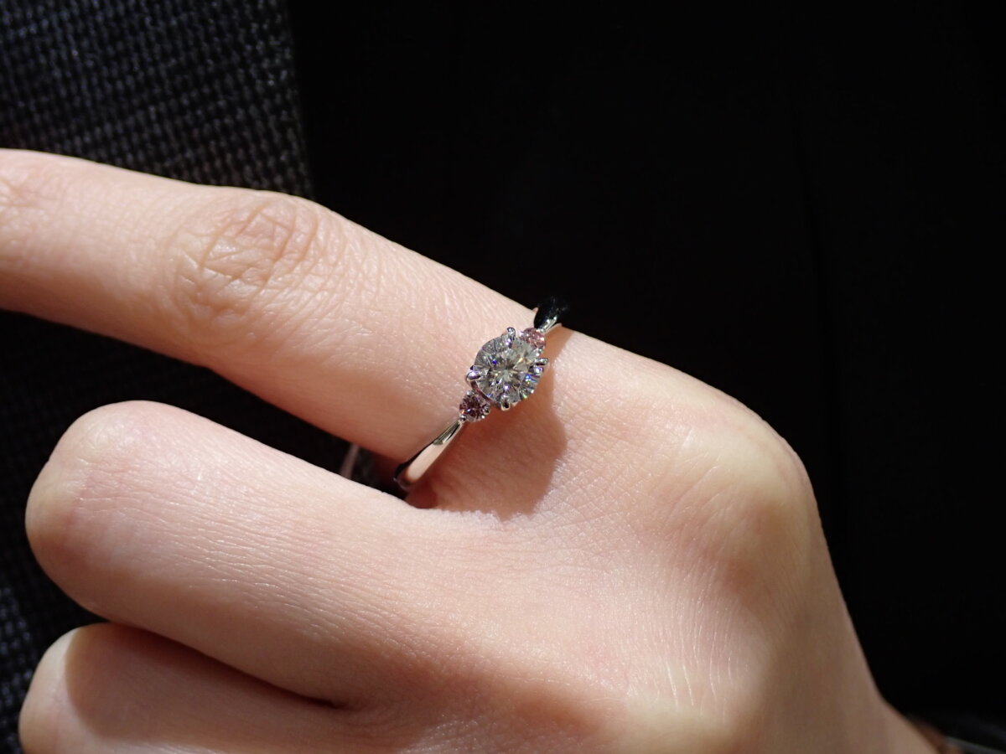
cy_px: 377
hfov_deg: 25.3
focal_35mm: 77
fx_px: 2238
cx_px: 503
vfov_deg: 19.1
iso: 320
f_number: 4.1
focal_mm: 13.65
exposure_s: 1/80
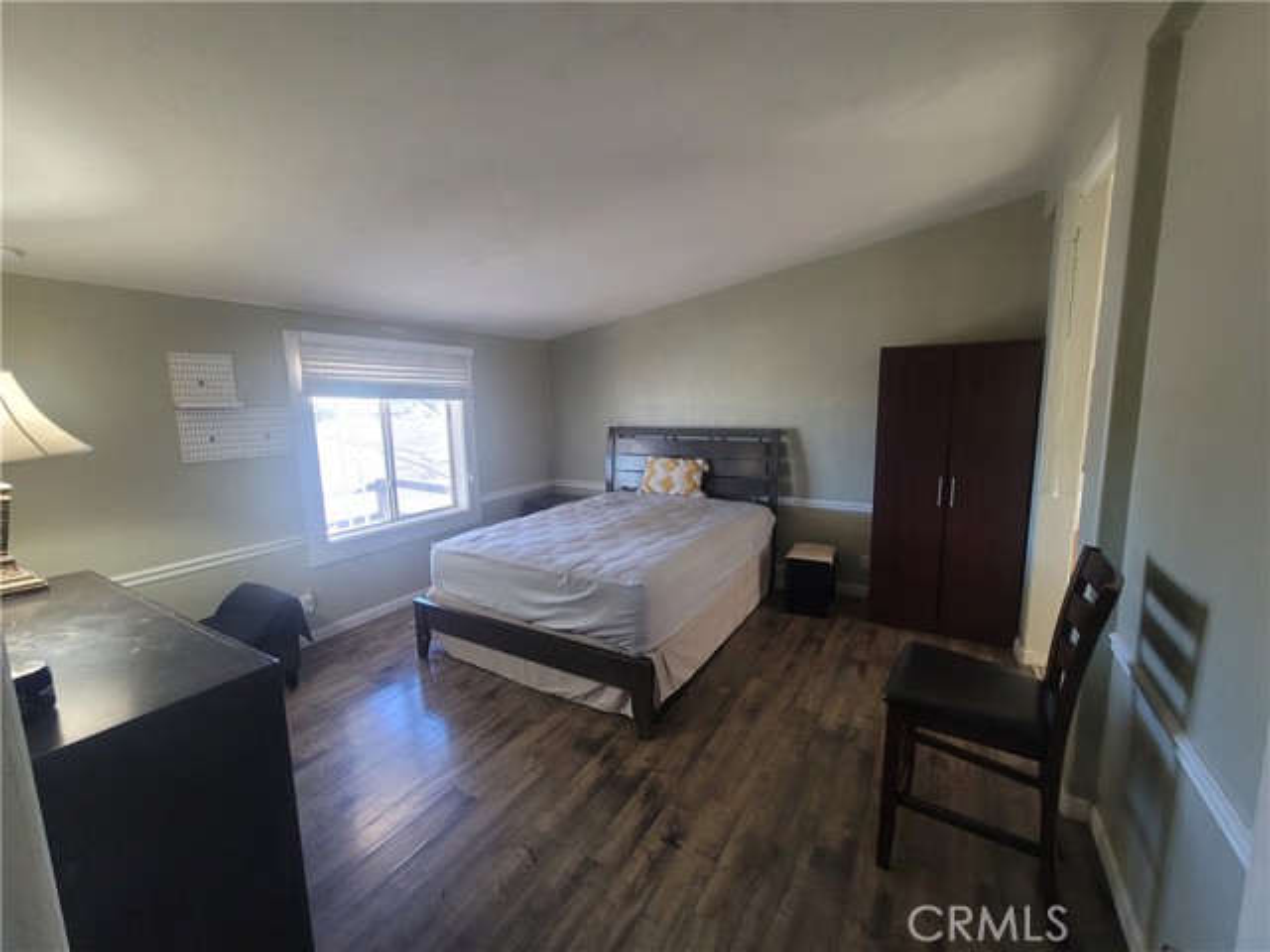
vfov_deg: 89.9
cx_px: 635
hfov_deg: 106.2
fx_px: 477
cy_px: 476
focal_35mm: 13
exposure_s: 1/30
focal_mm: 2.2
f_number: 2.2
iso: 320
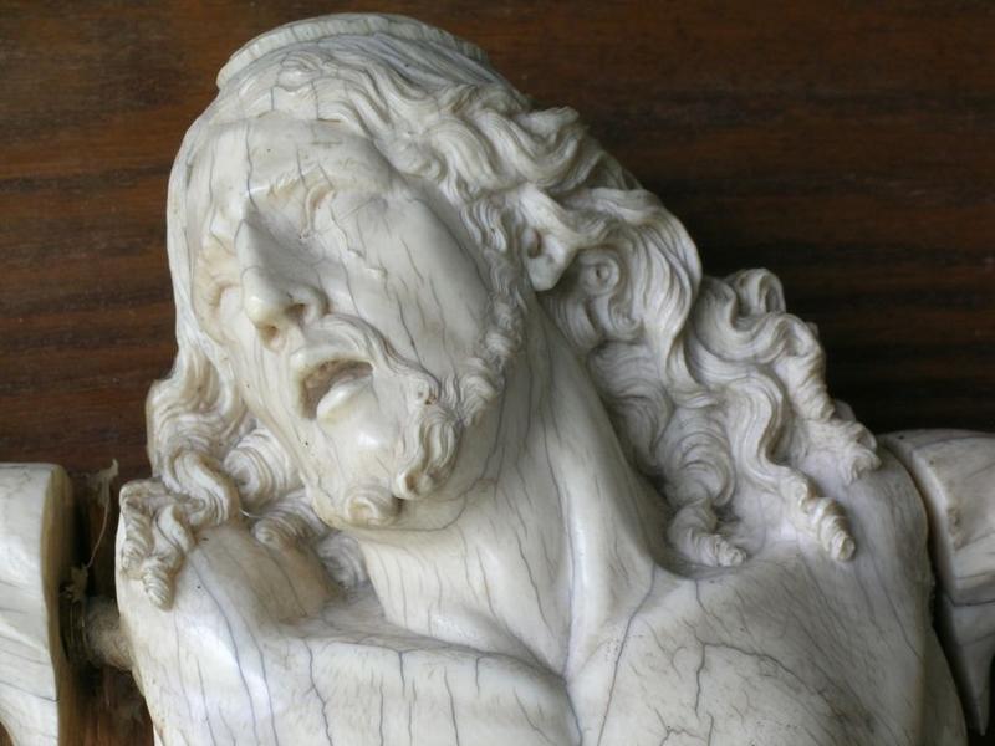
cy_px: 373
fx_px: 2587
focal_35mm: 90
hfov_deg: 21.8
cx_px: 498
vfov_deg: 16.4
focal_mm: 18.8
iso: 65
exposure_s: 1/4
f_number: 7.7
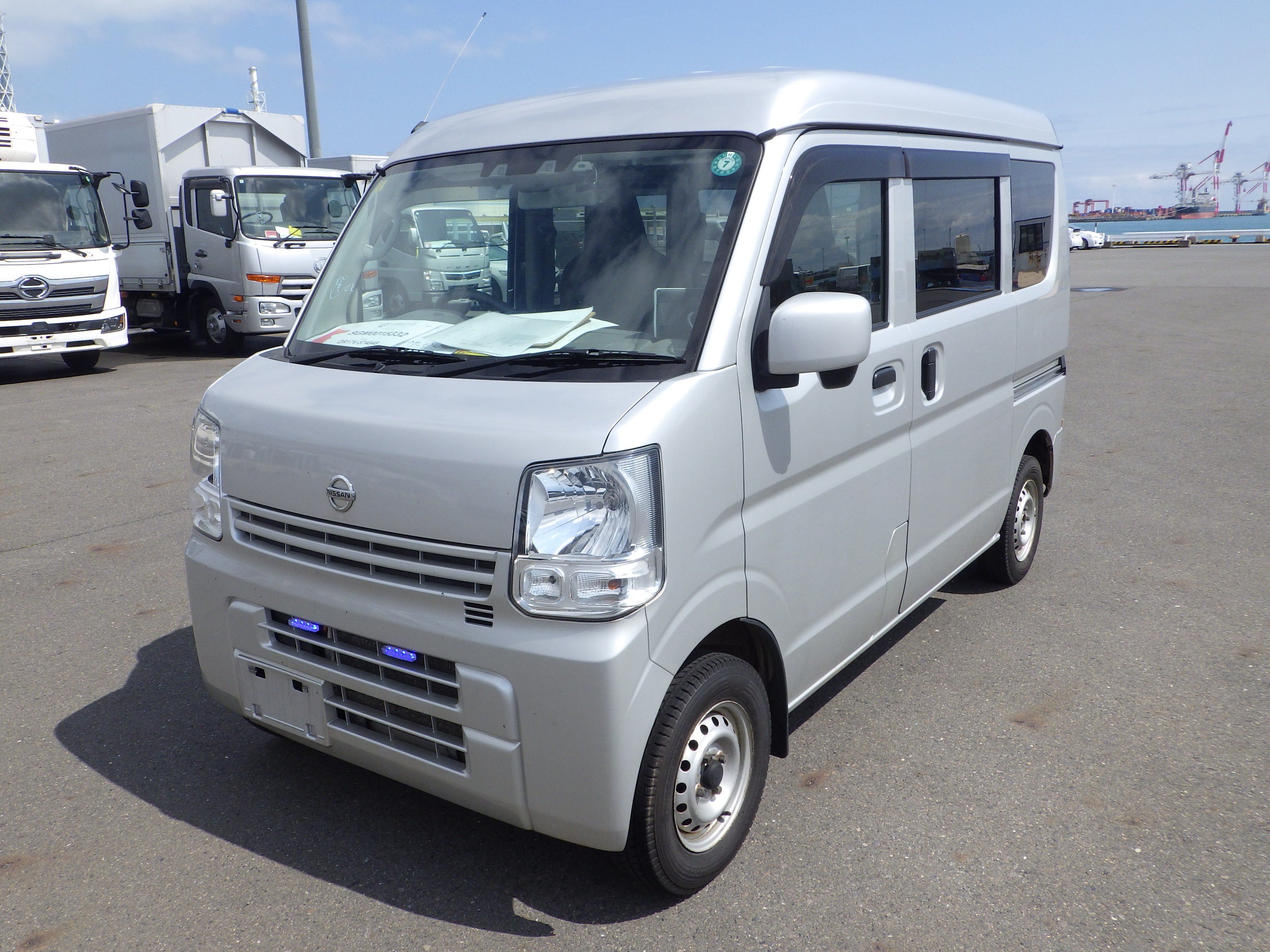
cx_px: 635
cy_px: 476
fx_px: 1027
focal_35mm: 28
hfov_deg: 63.4
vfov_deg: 49.7
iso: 125
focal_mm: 5
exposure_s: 1/1000
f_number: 4.2
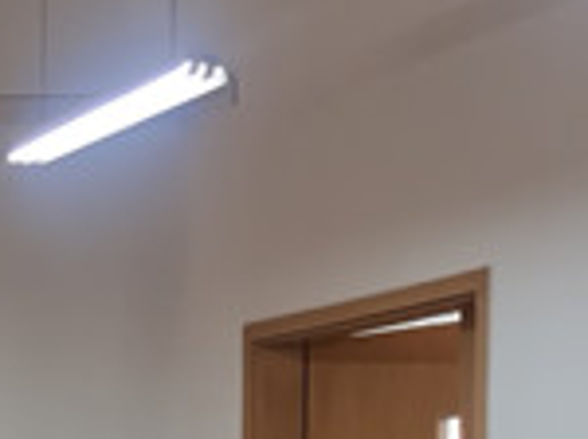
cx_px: -600
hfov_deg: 12.7
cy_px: 717
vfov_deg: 10.5
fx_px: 2289
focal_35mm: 135
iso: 200
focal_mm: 5.58
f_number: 1.8
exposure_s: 1/100
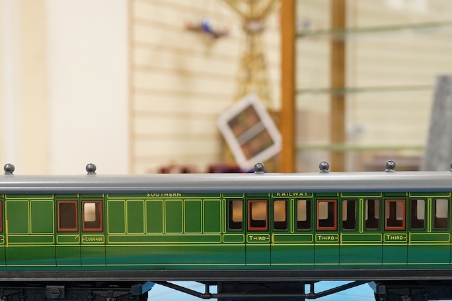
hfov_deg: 27.3
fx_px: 929
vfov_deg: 18.3
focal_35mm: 74
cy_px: 214
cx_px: 245
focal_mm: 30
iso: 2500
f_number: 7.1
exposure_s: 1/200
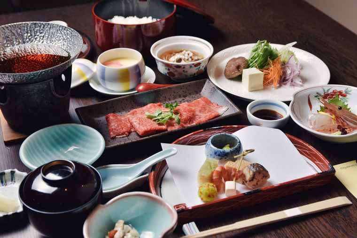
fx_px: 565
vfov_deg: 23.8
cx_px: 178
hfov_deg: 35.0
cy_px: 119
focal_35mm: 57
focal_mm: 38
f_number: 4.5
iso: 100
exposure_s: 1/250
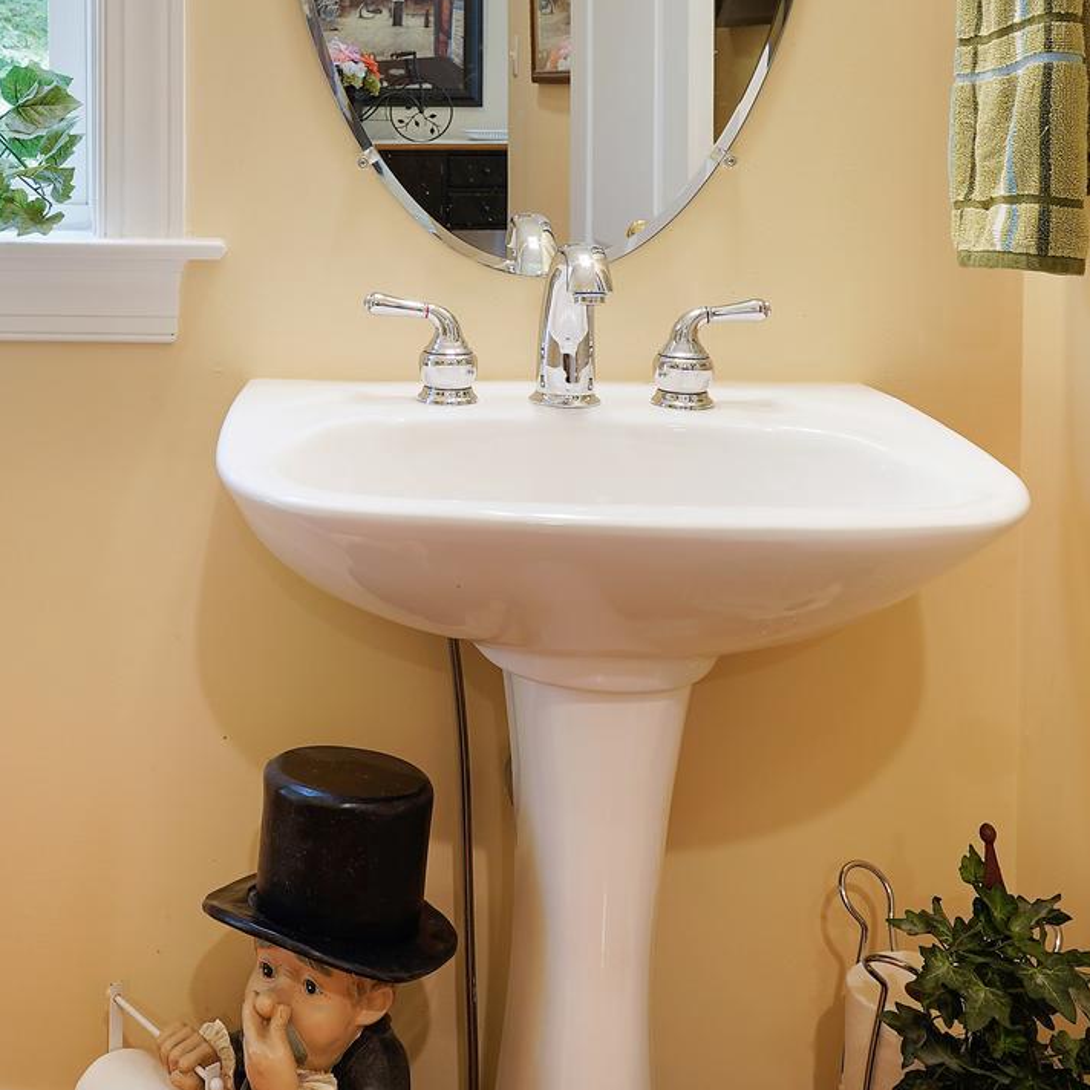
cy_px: 126
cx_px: 110
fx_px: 1567
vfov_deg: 36.2
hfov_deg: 36.0
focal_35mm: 44
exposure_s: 1
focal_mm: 18
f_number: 8
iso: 100
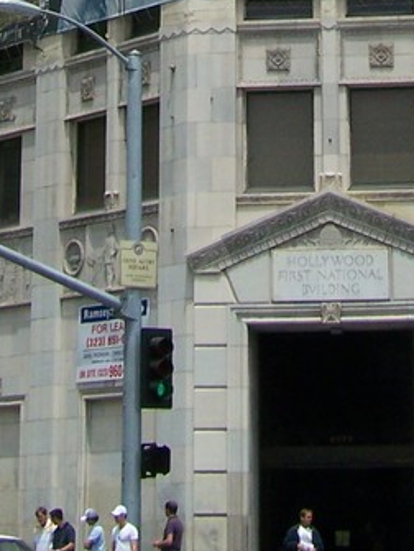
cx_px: 329
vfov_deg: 12.4
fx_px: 2308
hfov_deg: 10.2
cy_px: -439
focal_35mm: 145
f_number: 5.6
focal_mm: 6.3
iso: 80
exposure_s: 1/800
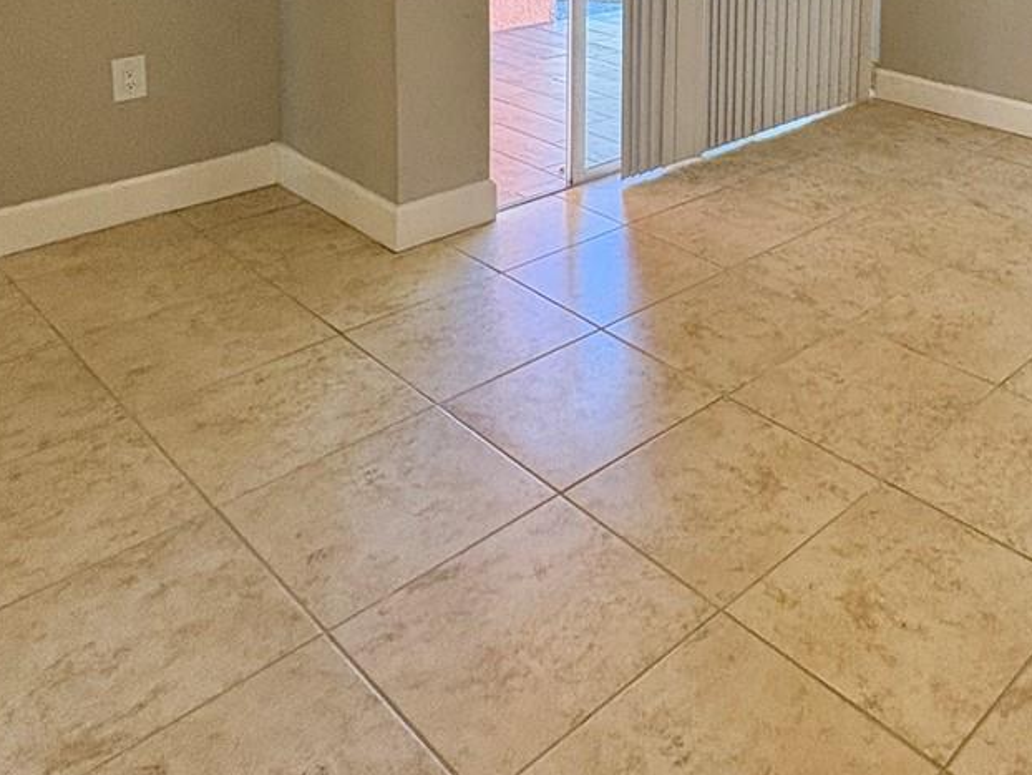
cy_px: -115
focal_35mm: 36
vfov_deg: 33.5
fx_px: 1074
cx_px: 854
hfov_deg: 47.9
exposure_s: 1/120
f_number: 2.2
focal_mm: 2.22
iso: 200
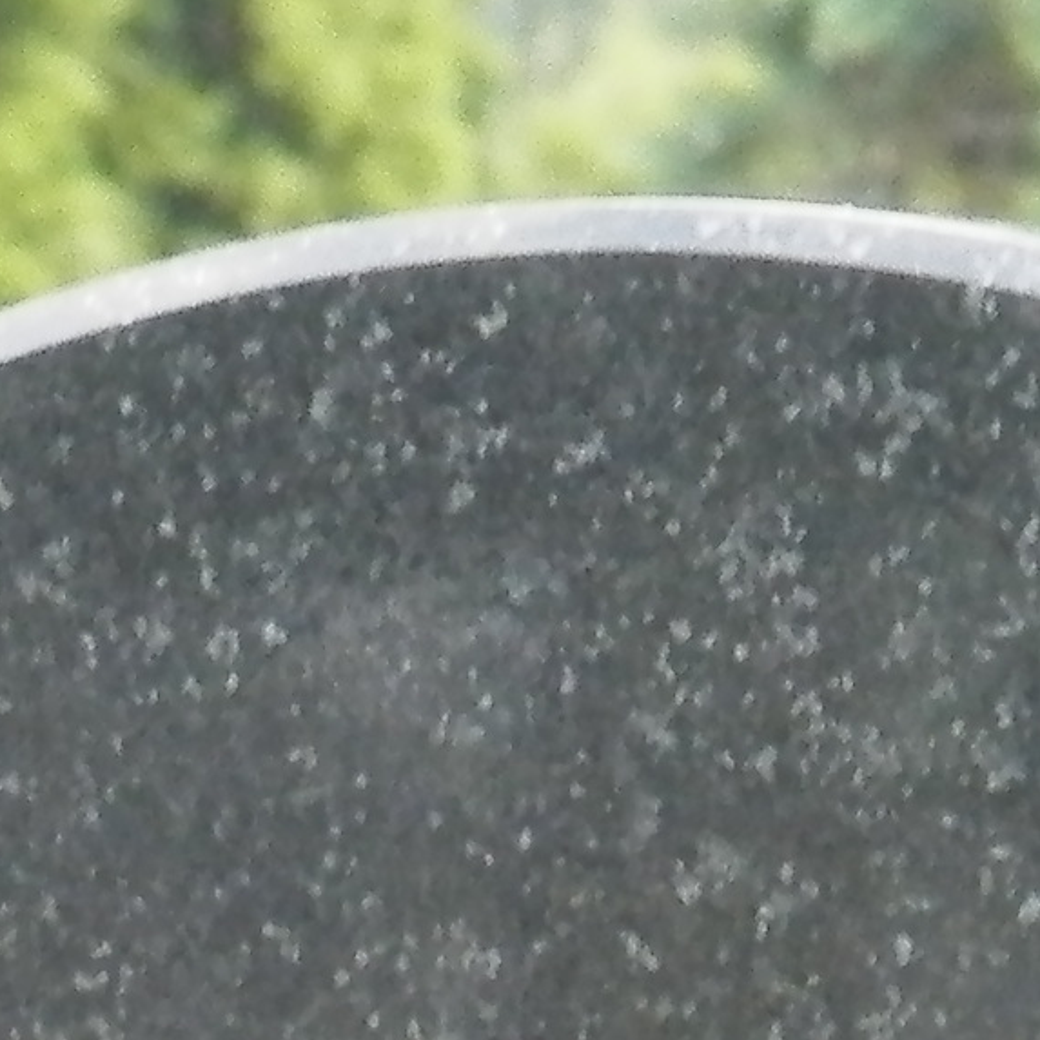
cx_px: -1087
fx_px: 31917
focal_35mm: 939
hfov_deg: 1.9
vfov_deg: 1.9
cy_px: 2857
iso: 200
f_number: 4.7
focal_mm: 23.6
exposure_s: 1/25
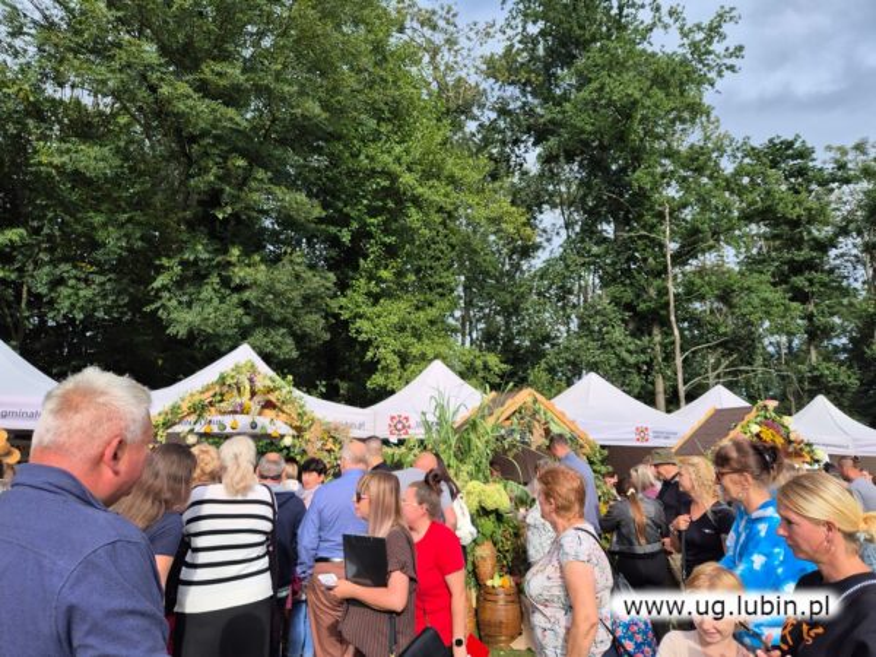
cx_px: 438
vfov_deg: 58.9
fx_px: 582
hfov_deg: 73.9
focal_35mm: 23
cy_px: 328
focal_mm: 5.4
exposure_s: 1/878
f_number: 1.8
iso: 25
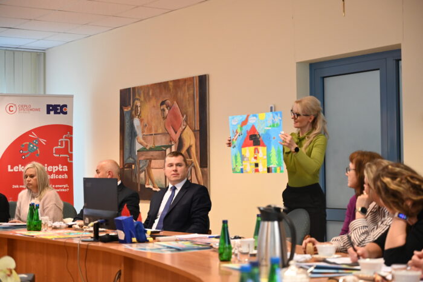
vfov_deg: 19.4
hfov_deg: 28.9
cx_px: 212
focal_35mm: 70
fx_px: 822
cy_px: 141
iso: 2200
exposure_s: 1/125
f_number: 4
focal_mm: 70
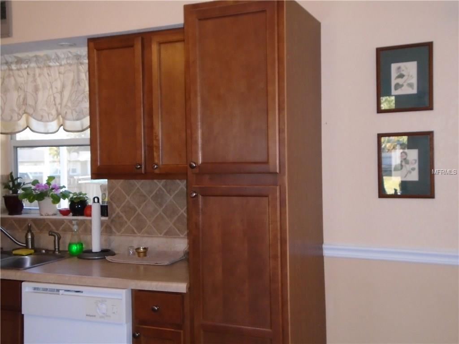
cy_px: 172
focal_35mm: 42
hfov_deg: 44.8
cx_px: 230
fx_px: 557
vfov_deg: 34.3
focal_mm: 7.4
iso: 400
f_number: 4.1
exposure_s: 1/50
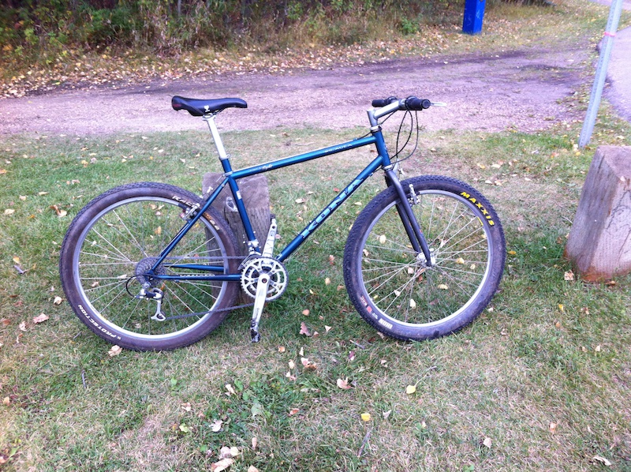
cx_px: 316
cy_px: 236
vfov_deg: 40.6
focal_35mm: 35
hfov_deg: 52.7
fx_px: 637
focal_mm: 3.85
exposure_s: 1/60
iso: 100
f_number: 2.8
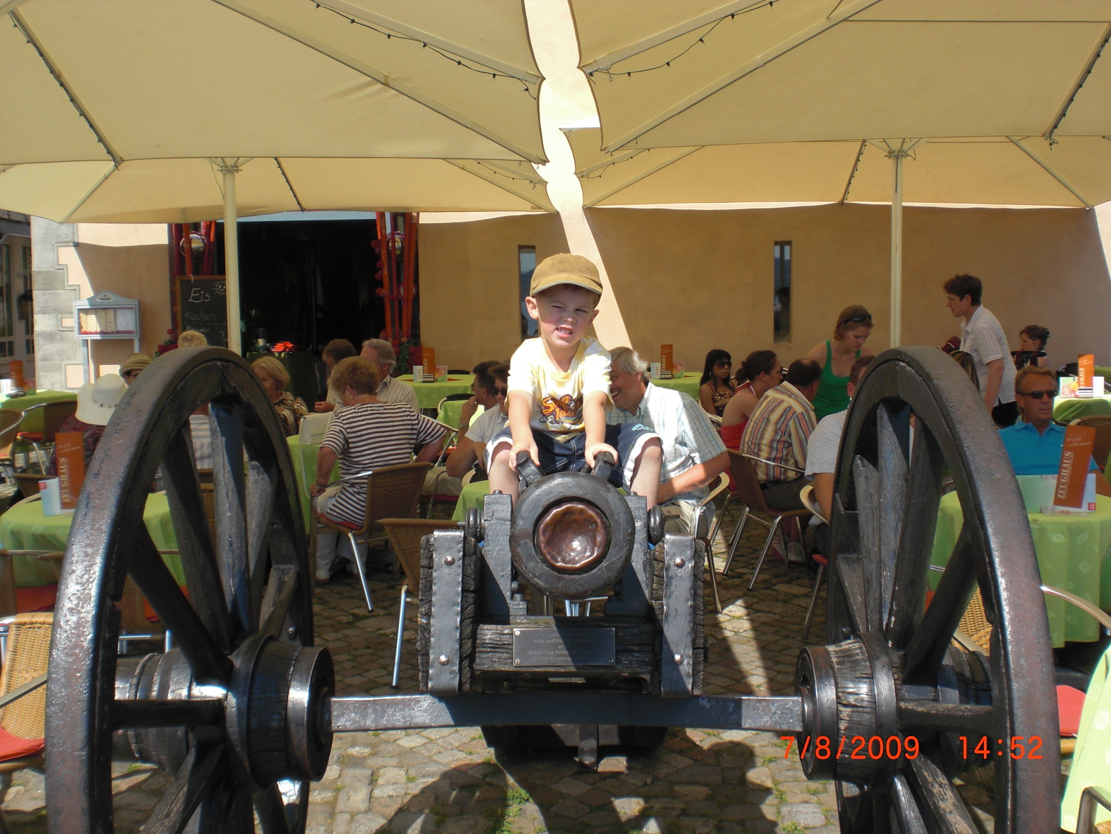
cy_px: 417
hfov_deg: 49.0
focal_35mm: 38
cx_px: 556
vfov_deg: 37.7
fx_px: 1220
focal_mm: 6.3
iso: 64
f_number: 5.6
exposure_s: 1/320
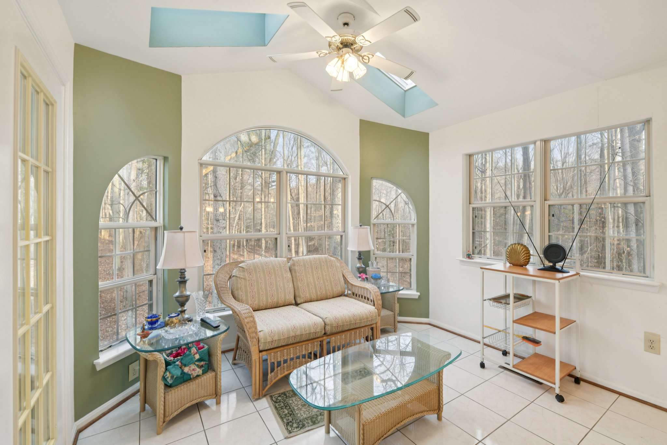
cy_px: 222
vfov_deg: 73.7
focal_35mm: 16
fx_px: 296
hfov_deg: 96.7
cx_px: 334
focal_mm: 16
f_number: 8
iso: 180
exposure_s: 1/15
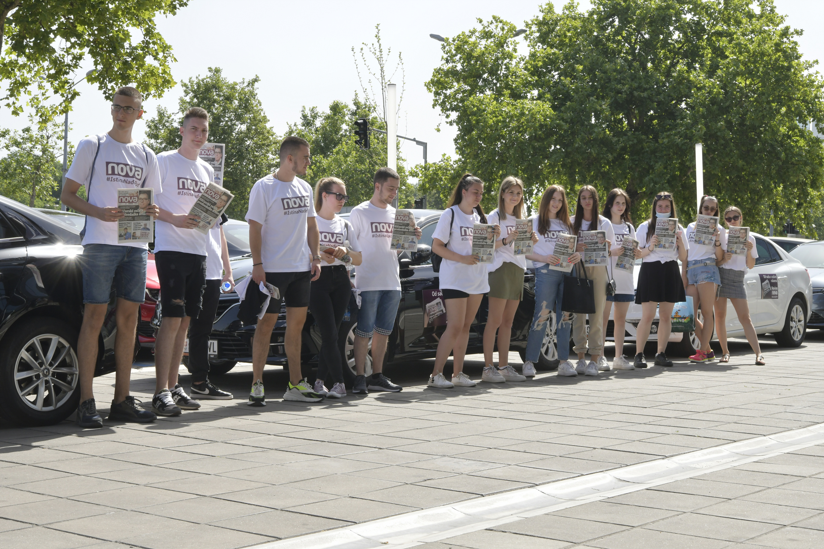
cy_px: 274
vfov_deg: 23.4
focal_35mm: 58
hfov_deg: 34.5
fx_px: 1327
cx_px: 412
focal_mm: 58
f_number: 18
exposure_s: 1/320
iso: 800
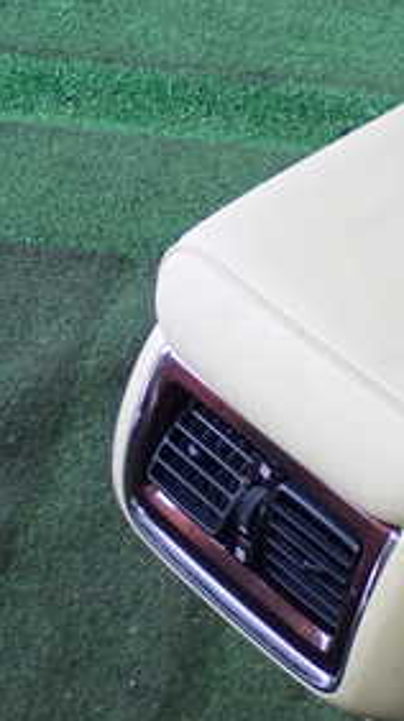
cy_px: 322
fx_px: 2216
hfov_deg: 9.9
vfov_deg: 18.5
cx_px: 724
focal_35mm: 116
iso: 800
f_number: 3.2
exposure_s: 1/40
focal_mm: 9.01
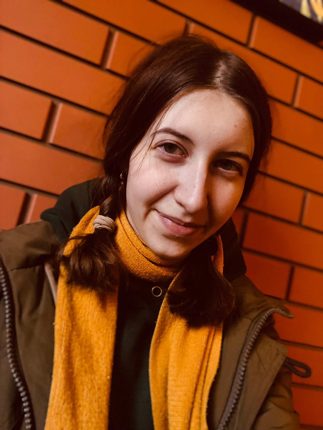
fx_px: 398
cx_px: 162
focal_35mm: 32
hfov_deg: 44.2
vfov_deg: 56.8
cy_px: 215
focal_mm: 2.87
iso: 200
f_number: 2.2
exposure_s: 1/33
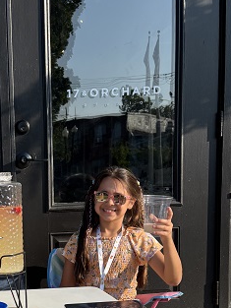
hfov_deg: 24.2
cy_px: 266
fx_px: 507
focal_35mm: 57
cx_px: -16
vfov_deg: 32.4
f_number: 1.6
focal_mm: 5.96
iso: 50
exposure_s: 1/1751
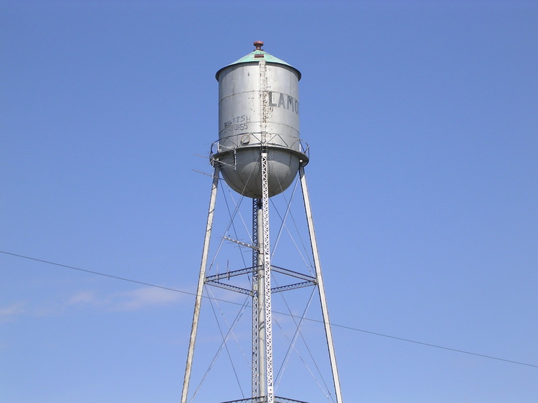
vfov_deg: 12.9
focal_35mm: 115
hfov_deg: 17.1
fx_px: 1787
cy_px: 202
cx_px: 269
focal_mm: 17.4
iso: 100
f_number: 4.9
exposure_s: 1/484
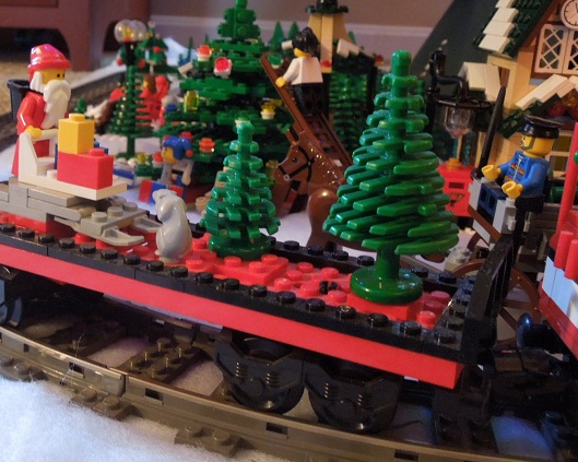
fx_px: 701
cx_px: 218
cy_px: 190
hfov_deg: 44.4
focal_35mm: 41
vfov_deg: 36.4
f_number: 3.6
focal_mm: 5.6
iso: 800
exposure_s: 1/4
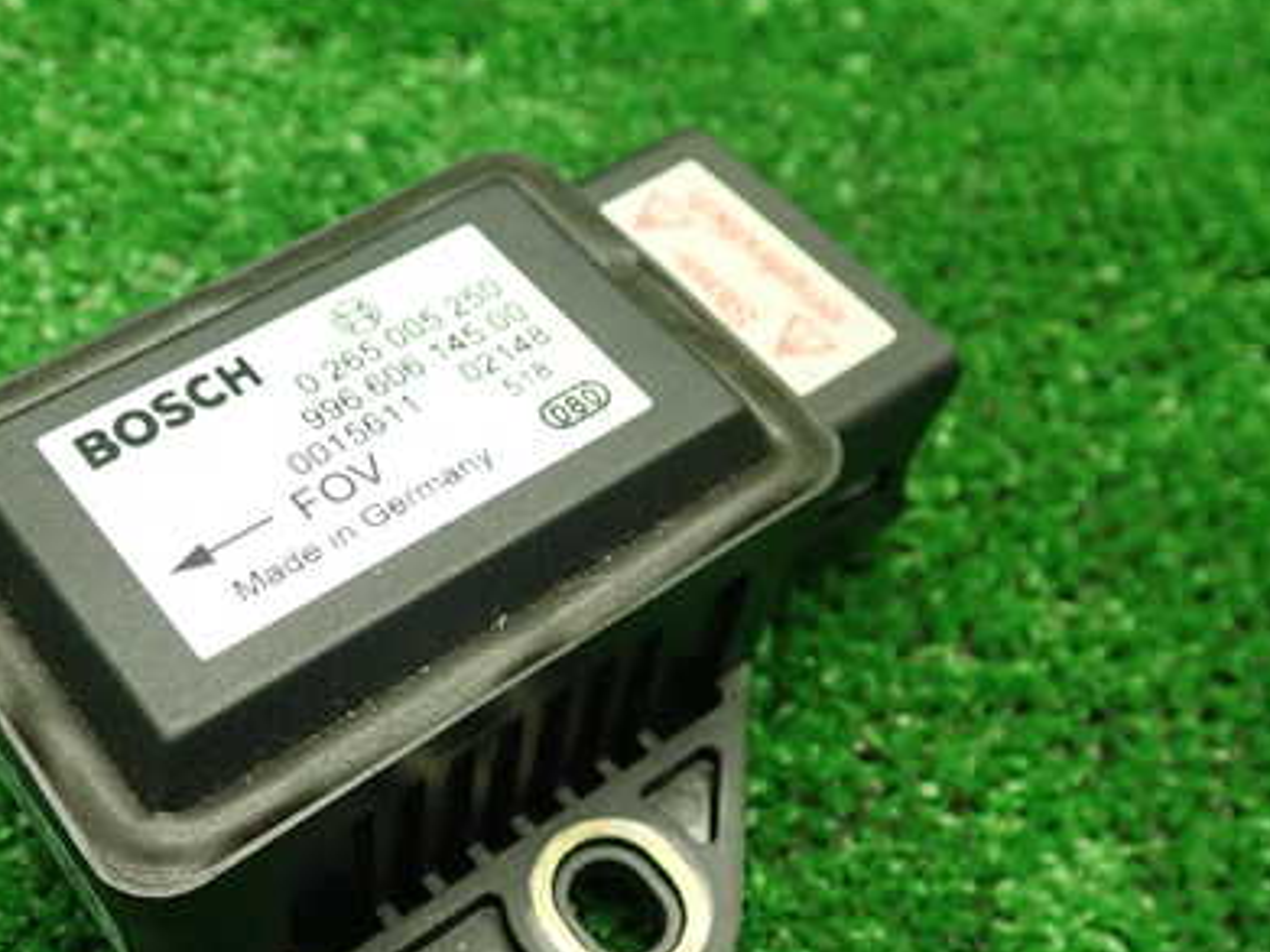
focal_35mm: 46
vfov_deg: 31.4
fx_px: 1687
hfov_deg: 40.8
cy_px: 582
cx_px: 442
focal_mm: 5.5
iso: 640
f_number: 2.3
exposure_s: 1/125
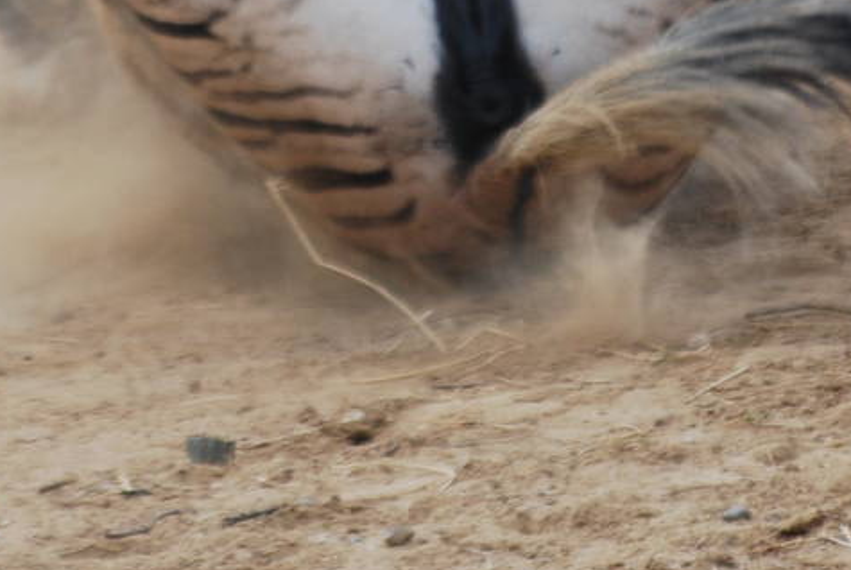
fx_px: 23305
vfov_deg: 1.4
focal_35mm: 985
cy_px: -238
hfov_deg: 2.1
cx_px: 408
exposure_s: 1/500
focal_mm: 195
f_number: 5
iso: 200
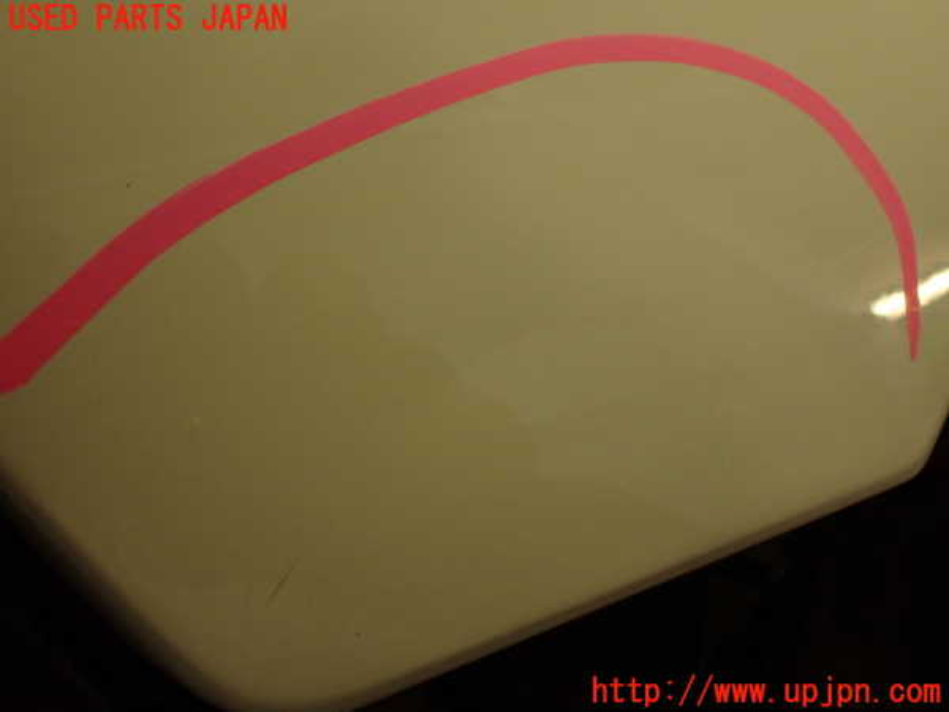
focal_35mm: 32
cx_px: 474
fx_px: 877
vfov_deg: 44.2
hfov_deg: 56.8
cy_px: 356
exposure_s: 1/30
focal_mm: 5.79
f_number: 2.4
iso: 250
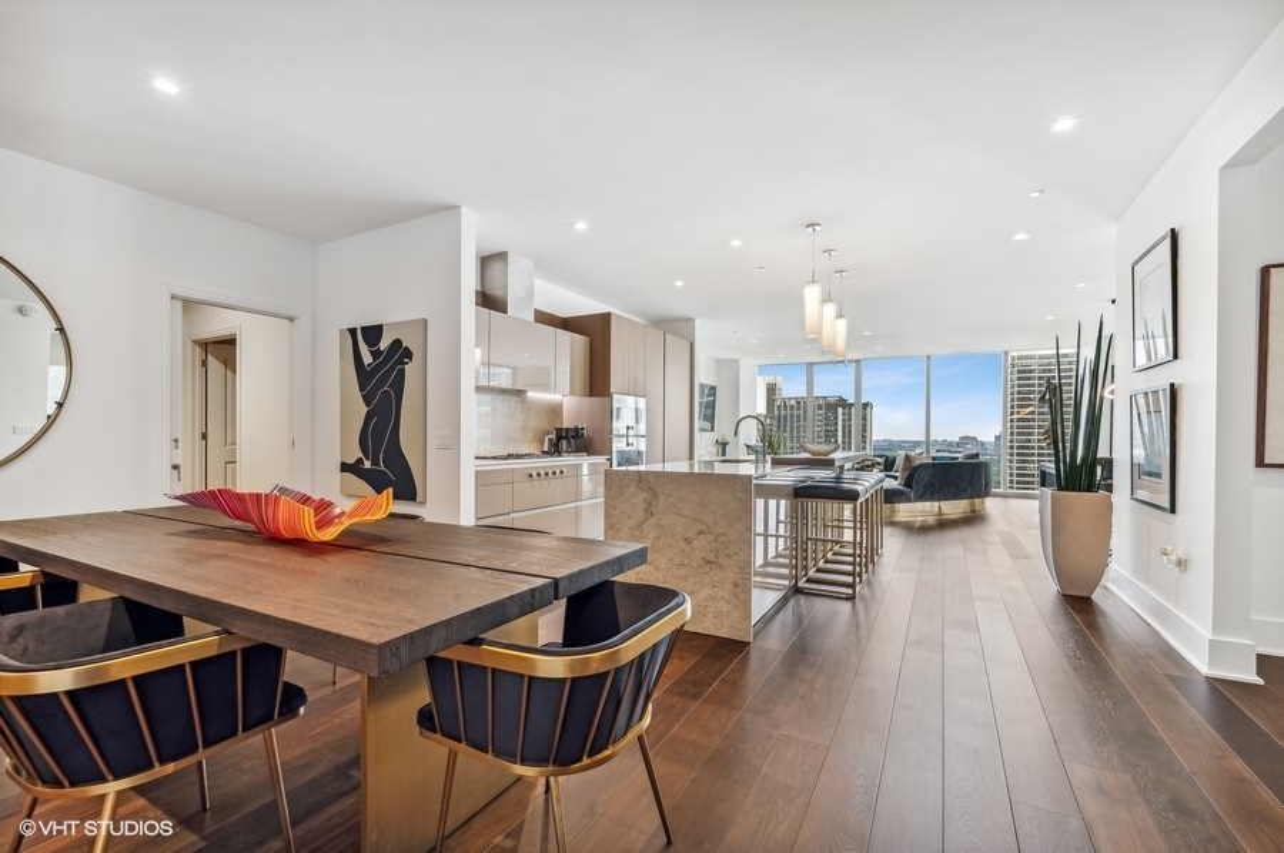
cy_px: 426
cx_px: 642
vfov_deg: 77.2
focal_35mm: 15
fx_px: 534
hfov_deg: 100.5
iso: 200
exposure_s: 1/20
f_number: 9.5
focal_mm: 15
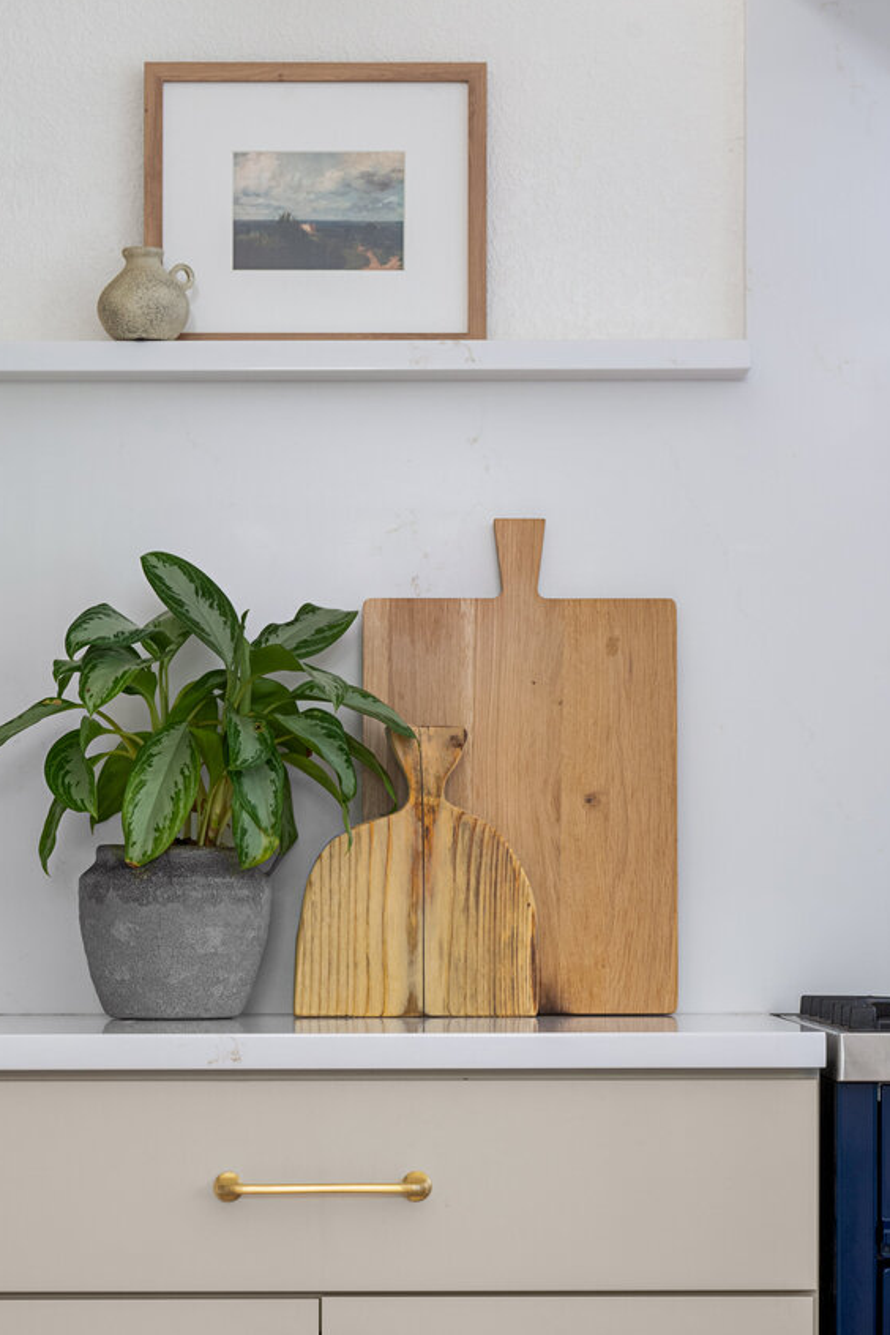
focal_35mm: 100
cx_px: 420
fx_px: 3708
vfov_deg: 20.3
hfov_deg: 13.7
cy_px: 944
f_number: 11
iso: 320
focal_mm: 47
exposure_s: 1/2
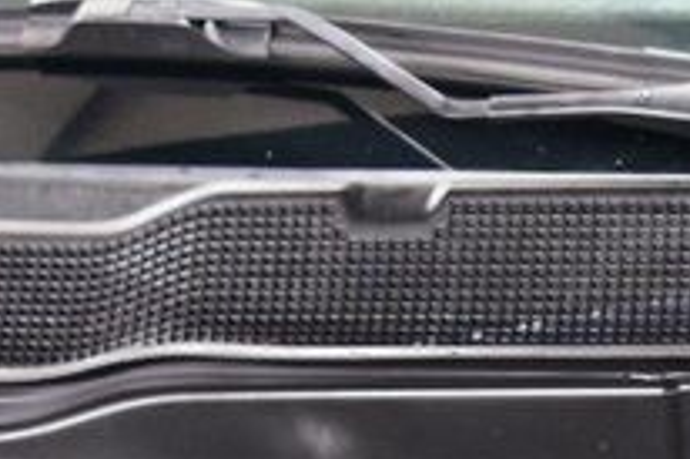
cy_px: 812
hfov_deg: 10.9
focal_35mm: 179
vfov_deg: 7.4
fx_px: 3428
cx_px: 1149
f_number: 4.5
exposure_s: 1/15
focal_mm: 24
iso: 1600
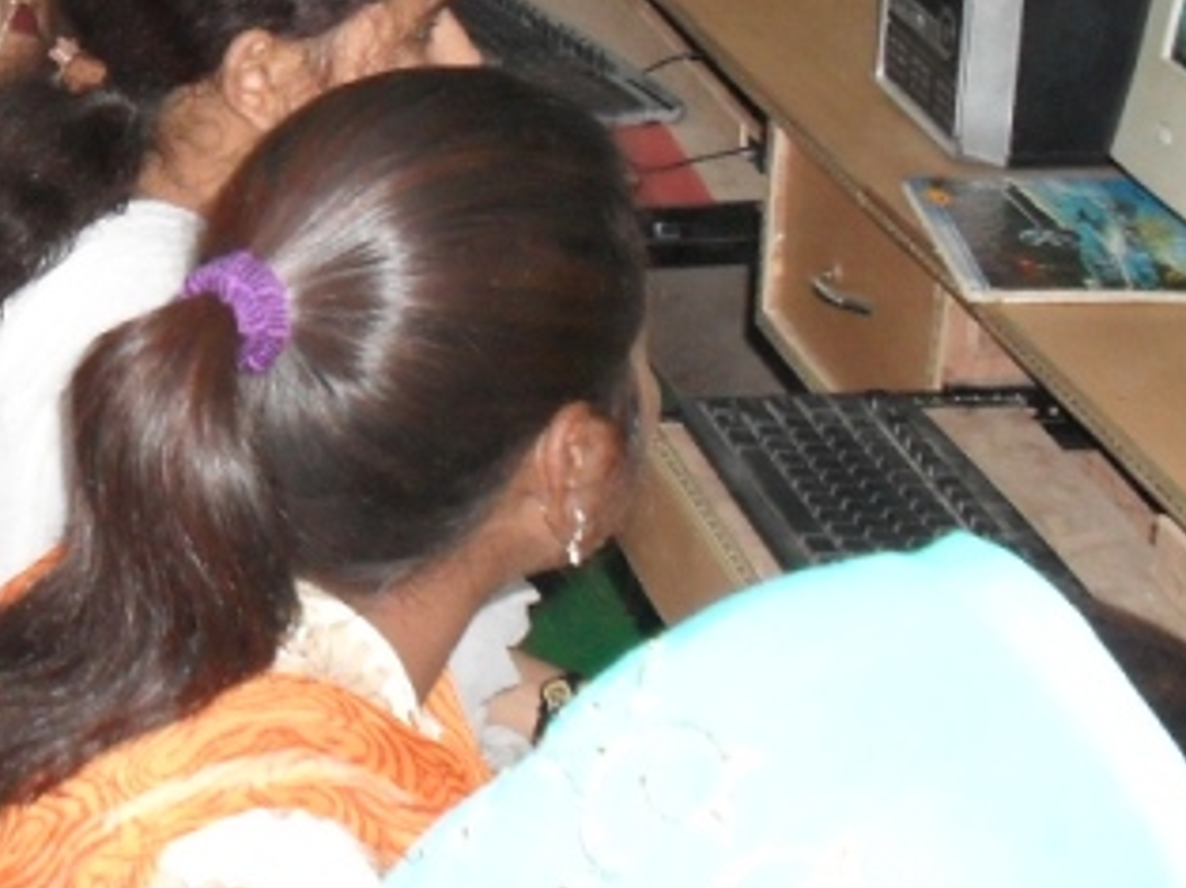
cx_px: -246
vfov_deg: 15.6
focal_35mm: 93
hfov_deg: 19.8
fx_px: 3184
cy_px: -8
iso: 200
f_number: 2.8
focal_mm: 6.3
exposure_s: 1/45
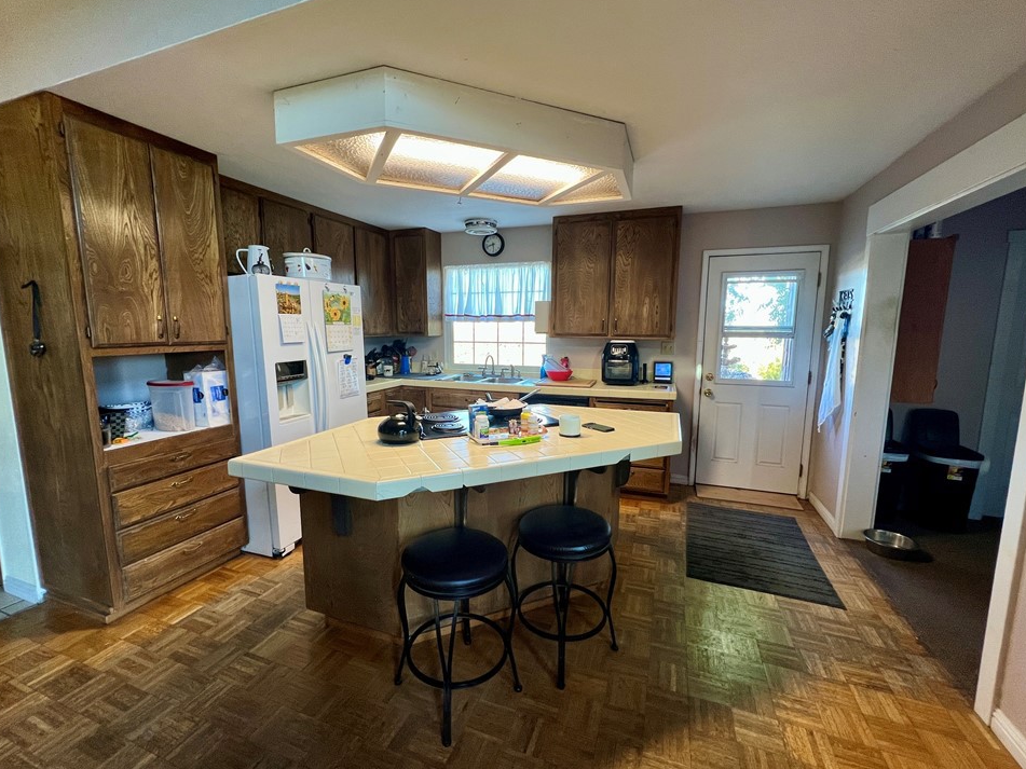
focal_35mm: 14
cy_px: 389
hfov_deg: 102.1
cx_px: 504
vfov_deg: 85.7
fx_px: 415
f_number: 1.8
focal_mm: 1.57
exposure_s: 1/60
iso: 160
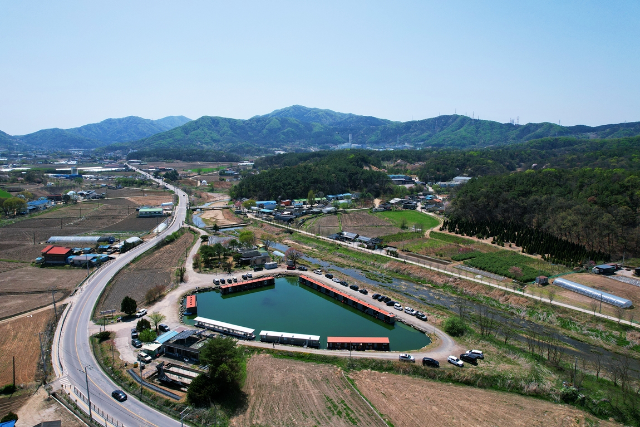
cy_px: 214
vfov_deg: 57.2
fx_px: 391
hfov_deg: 78.6
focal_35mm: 22
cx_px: 320
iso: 120
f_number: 2.8
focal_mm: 8.38
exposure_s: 1/3000
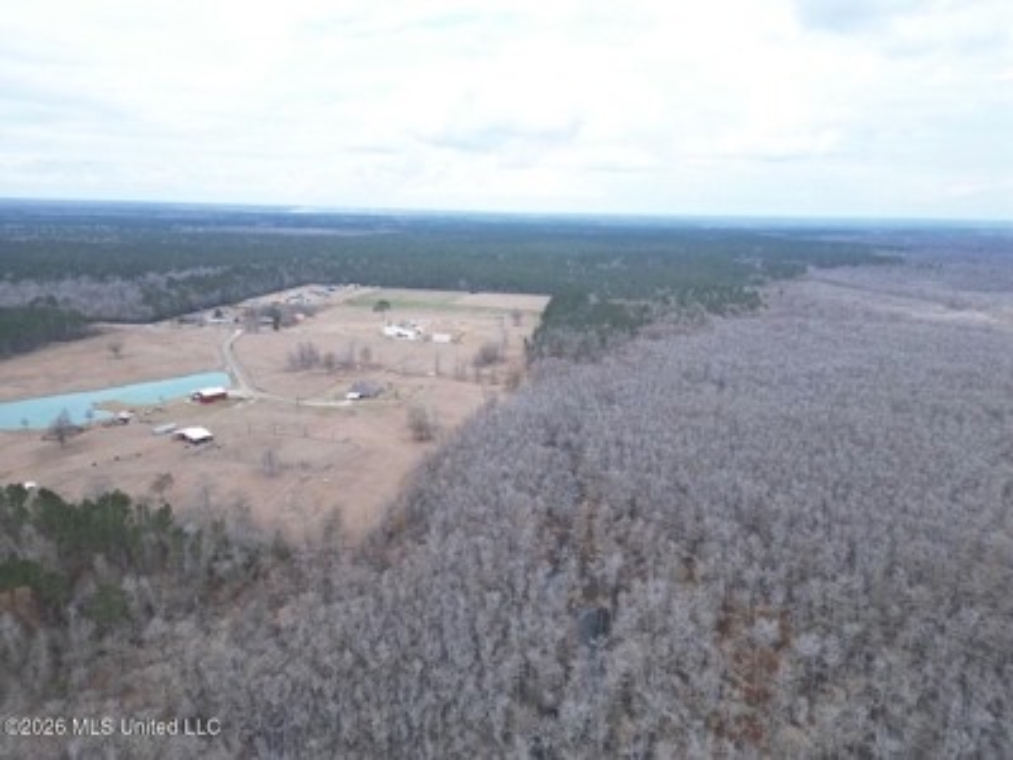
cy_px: 380
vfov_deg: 56.8
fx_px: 702
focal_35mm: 24
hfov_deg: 71.6
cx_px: 506
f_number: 1.7
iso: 100
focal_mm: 6.72
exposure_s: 1/800
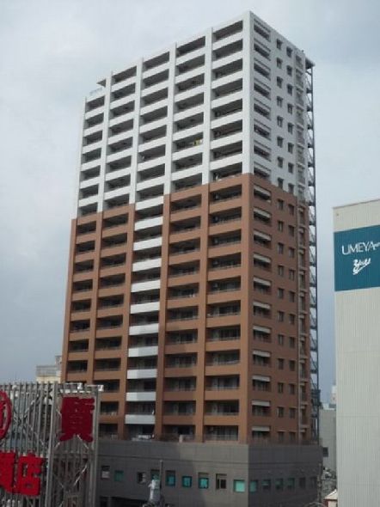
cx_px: 190
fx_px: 732
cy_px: 254
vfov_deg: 38.2
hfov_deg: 29.1
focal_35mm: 50
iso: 100
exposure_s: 1/800
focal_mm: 8.8
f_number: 5
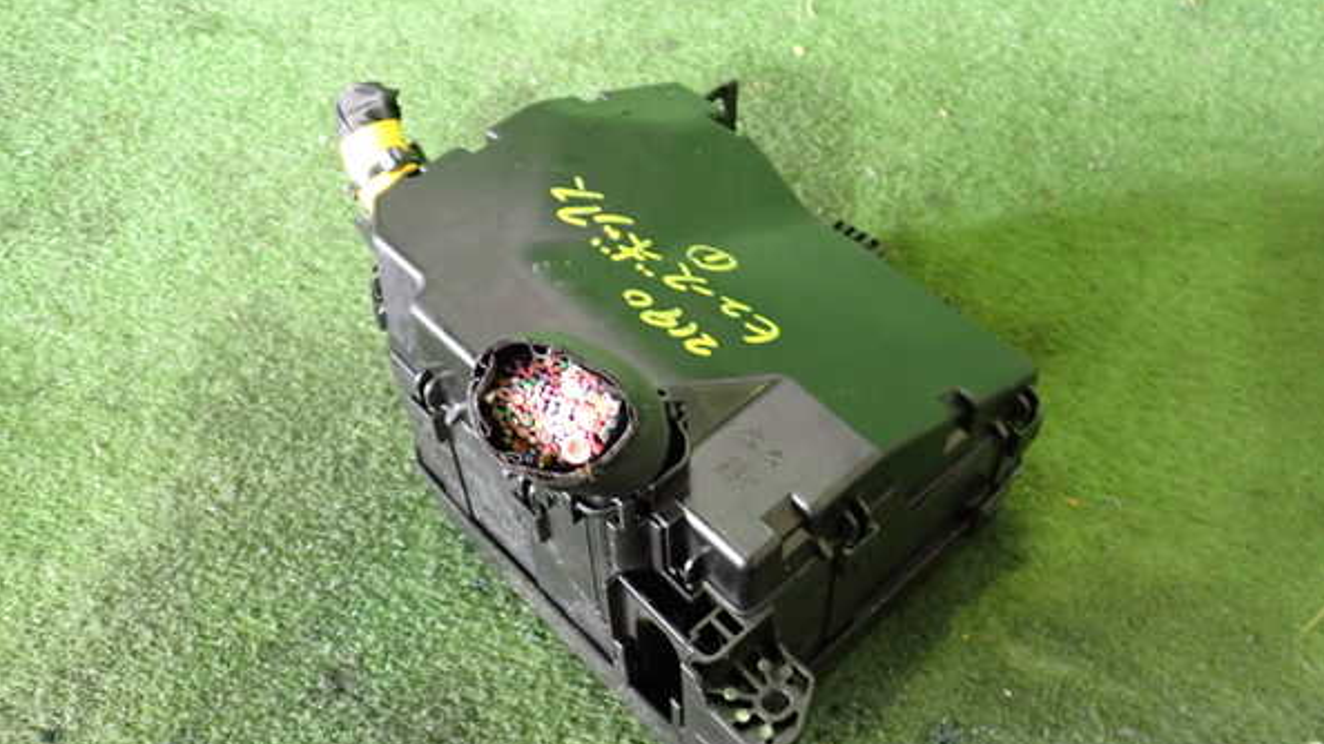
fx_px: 1158
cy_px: 370
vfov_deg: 35.6
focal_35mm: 33
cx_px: 666
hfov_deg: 59.5
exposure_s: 1/30
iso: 500
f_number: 2.3
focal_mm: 5.4
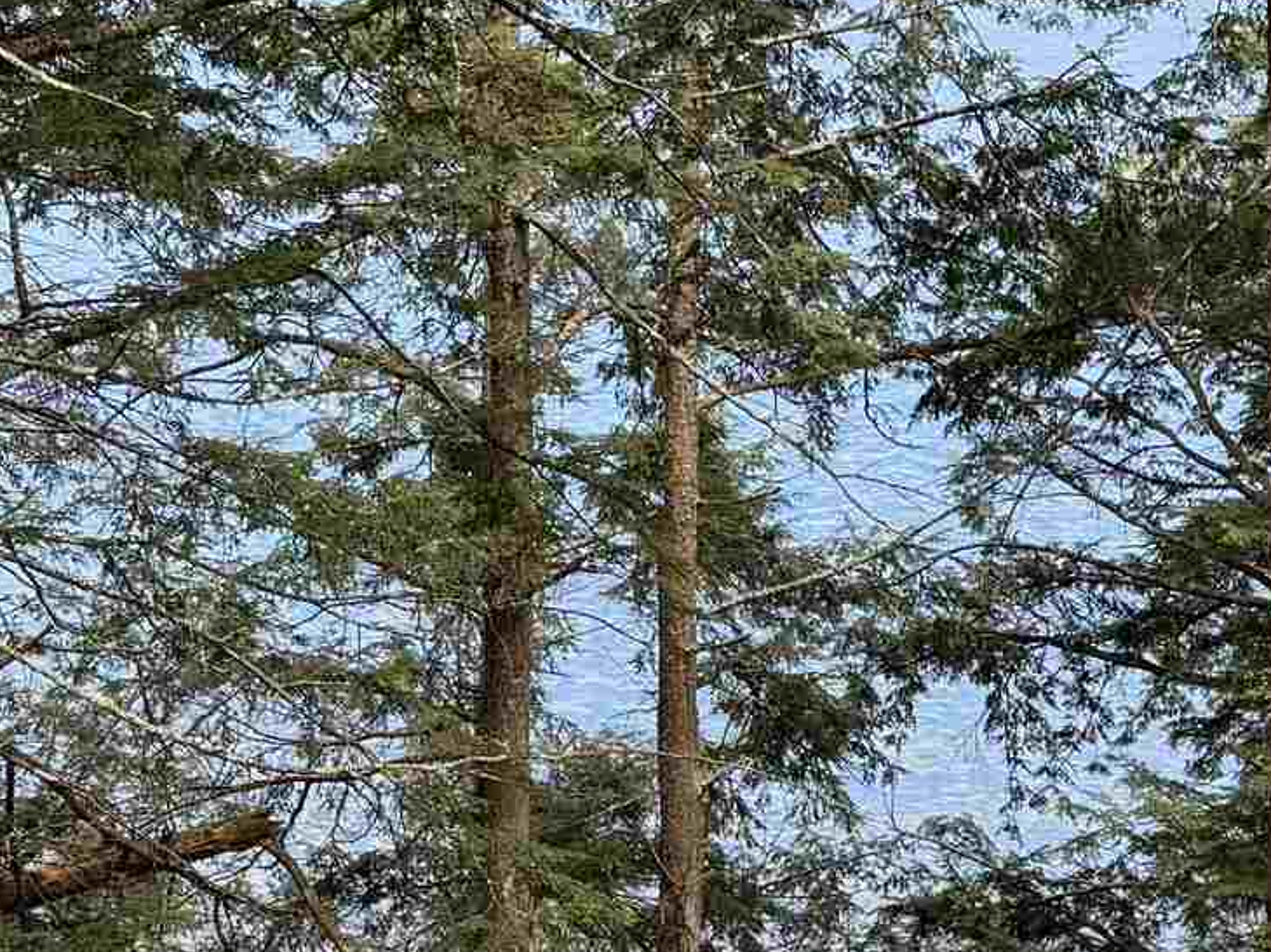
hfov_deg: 19.4
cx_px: 515
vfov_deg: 14.4
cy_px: 33
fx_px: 3707
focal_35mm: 101
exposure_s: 1/1493
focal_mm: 6.76
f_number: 1.78
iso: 100
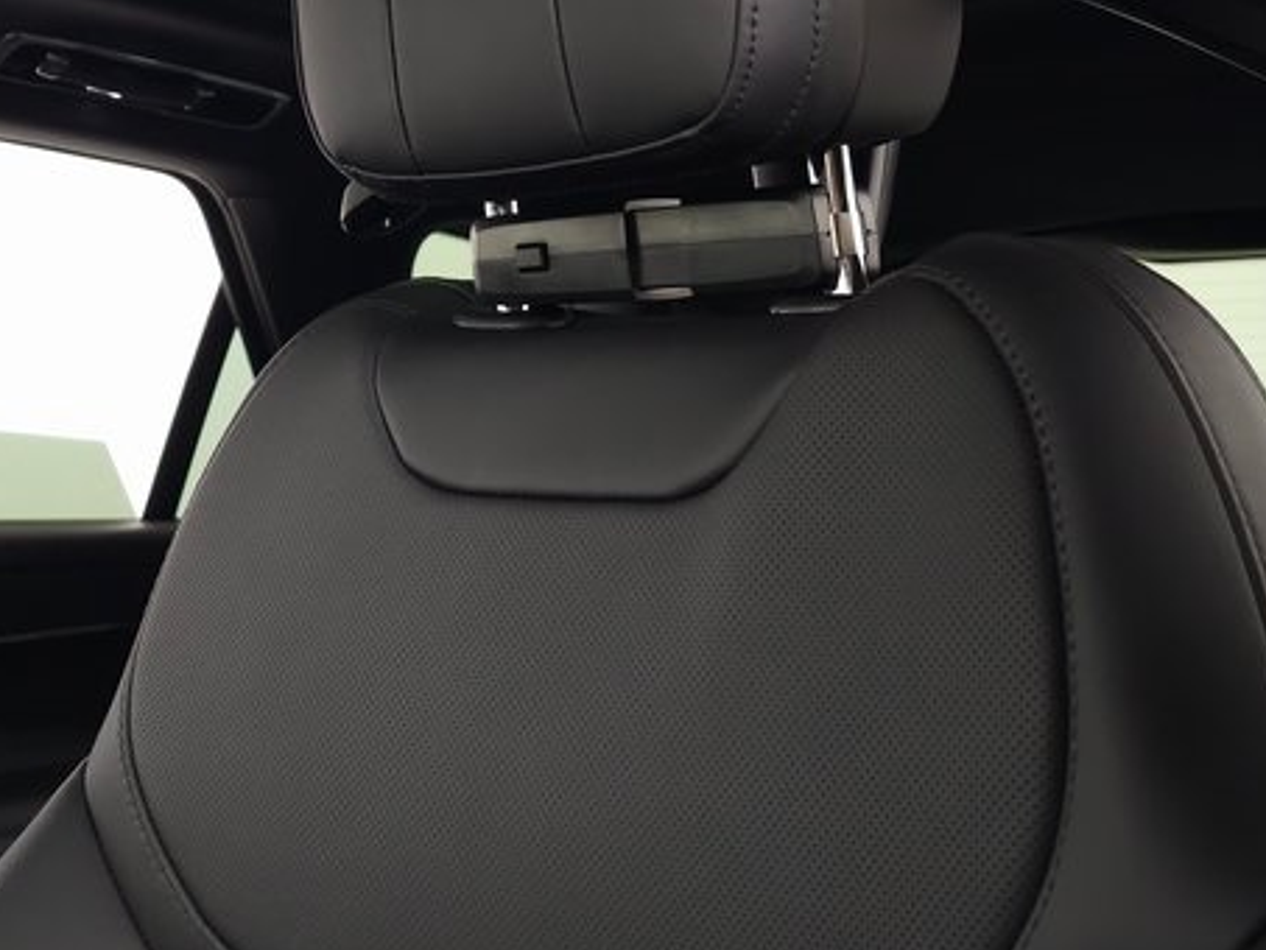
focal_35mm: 52
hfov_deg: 35.9
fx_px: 1902
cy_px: -92
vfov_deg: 25.9
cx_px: 296
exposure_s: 1/60
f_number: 1.7
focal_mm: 6.3
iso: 250
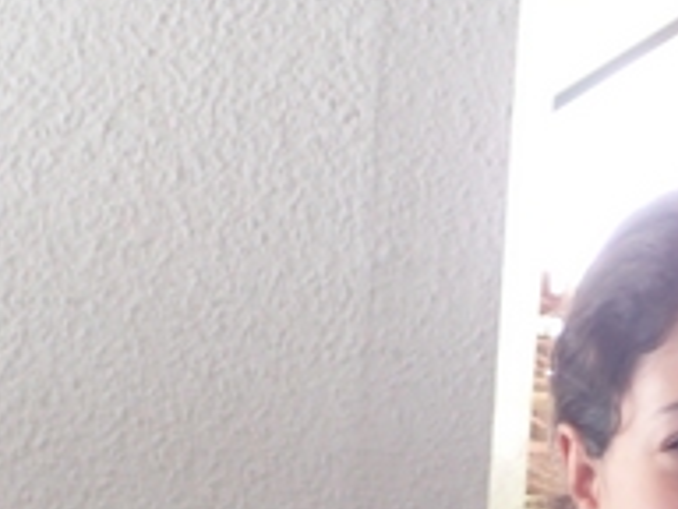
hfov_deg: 13.4
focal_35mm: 146
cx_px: 597
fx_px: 2860
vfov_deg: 9.8
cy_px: 827
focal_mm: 6.42
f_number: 2.6
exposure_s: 1/30
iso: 320
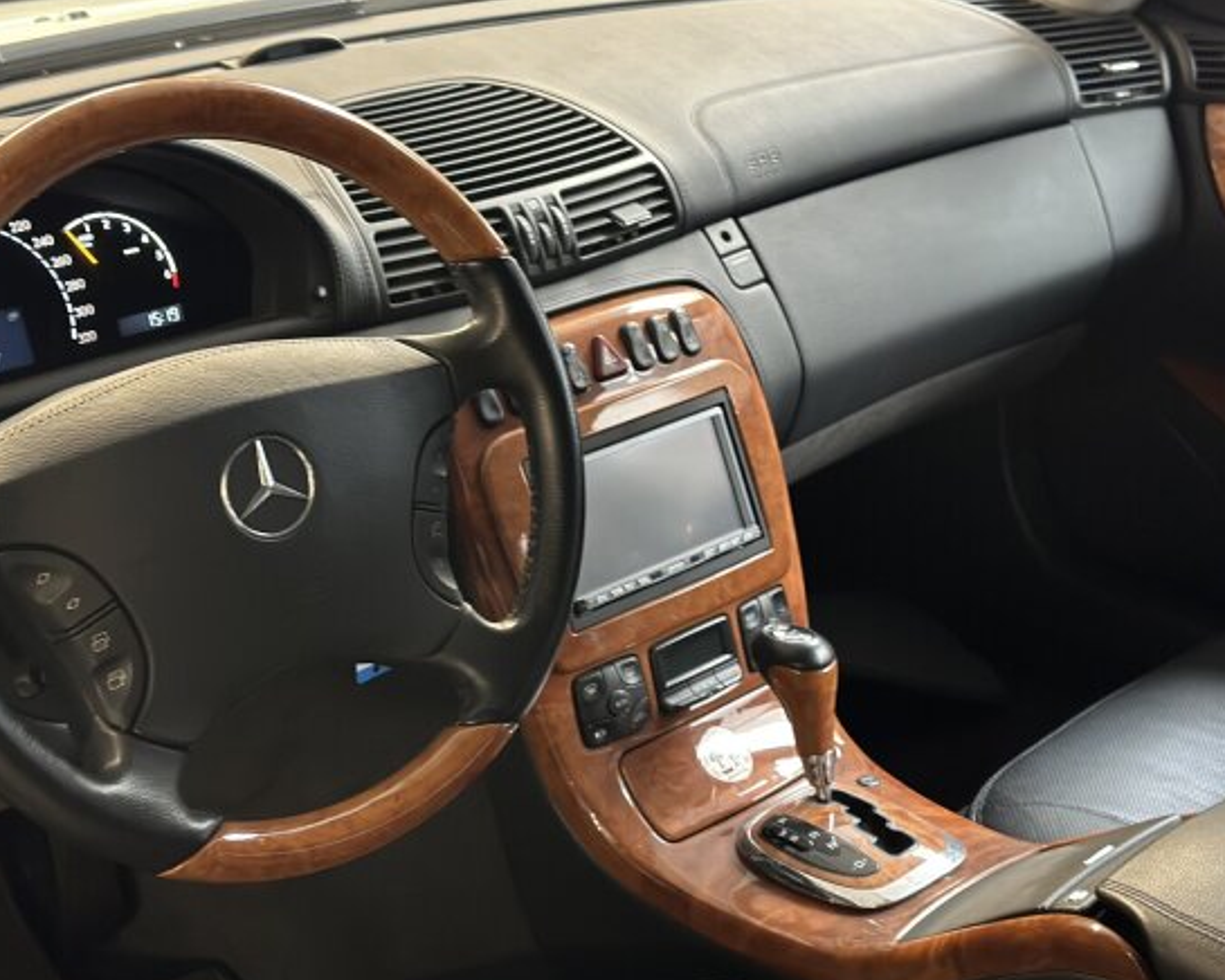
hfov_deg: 34.1
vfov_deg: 27.6
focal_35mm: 55
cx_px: 548
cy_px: 519
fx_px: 1994
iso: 500
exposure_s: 1/25
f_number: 1.78
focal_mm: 6.86
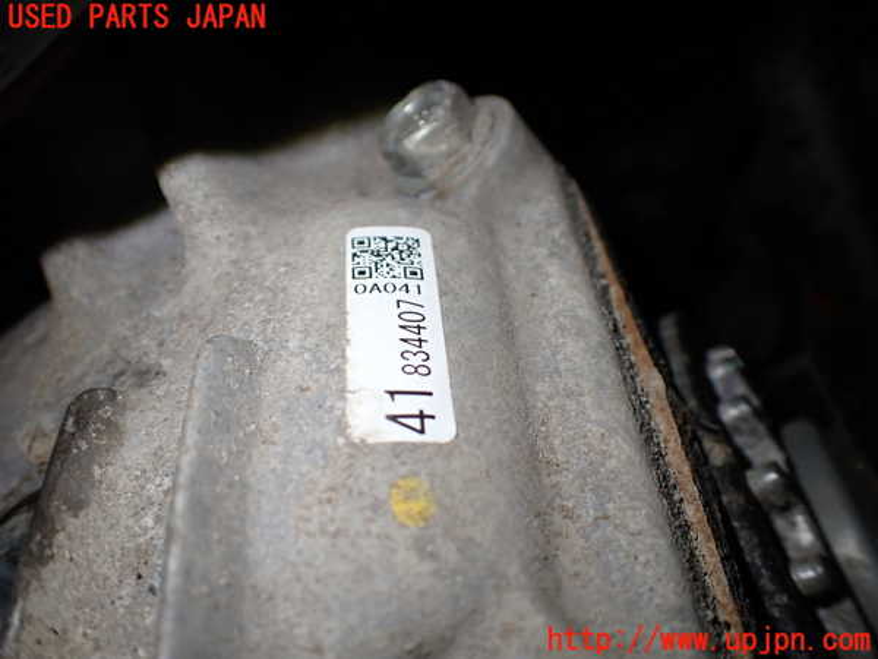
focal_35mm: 30
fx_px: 761
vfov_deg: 46.8
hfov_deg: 60.0
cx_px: 439
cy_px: 330
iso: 250
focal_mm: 5.4
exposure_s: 1/125
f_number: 2.3
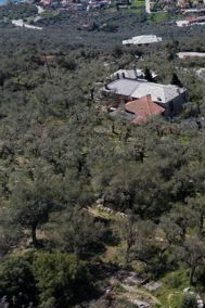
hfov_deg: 18.0
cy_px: 69
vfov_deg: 31.7
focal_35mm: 62
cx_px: 356
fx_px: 530
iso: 300
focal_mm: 8.67
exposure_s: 1/8000
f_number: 1.8
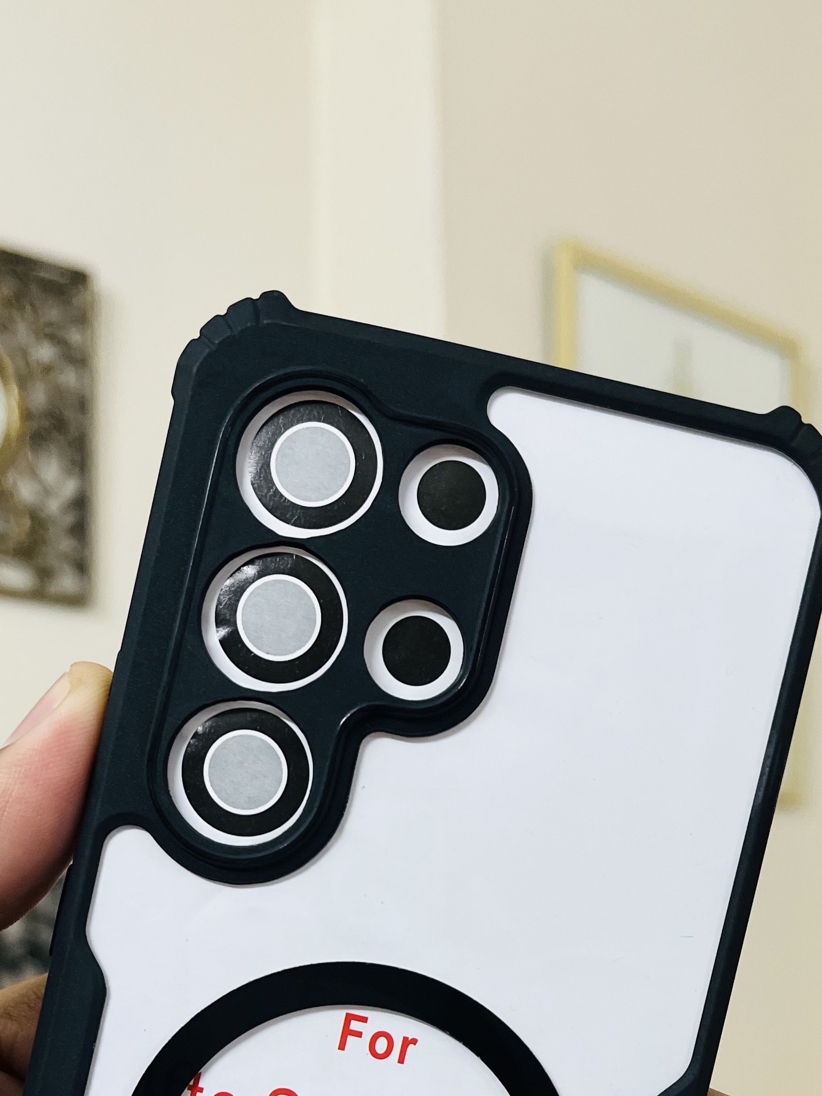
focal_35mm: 49
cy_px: 957
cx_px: 374
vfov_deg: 36.8
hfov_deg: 29.7
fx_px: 1551
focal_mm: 5.1
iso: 125
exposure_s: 1/100
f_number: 1.6
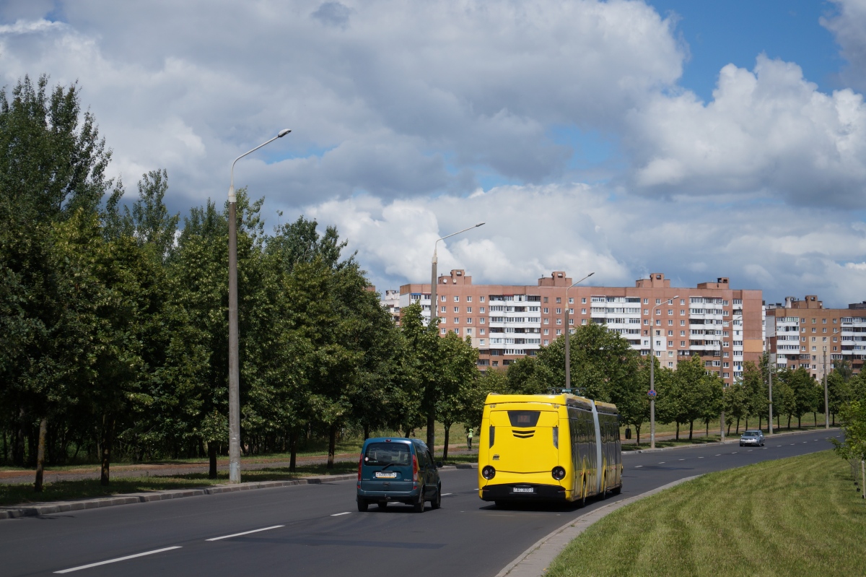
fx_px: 1803
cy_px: 288
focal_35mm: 75
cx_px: 433
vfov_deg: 18.2
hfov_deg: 27.0
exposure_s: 1/1250
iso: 100
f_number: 5.6
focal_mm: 50
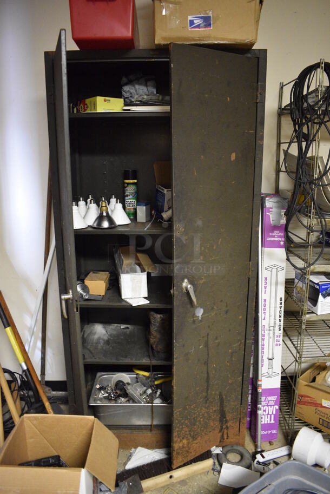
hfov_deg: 48.0
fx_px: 371
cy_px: 247
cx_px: 165
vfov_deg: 67.3
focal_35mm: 27
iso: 3200
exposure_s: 1/15
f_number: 3.5
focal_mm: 18
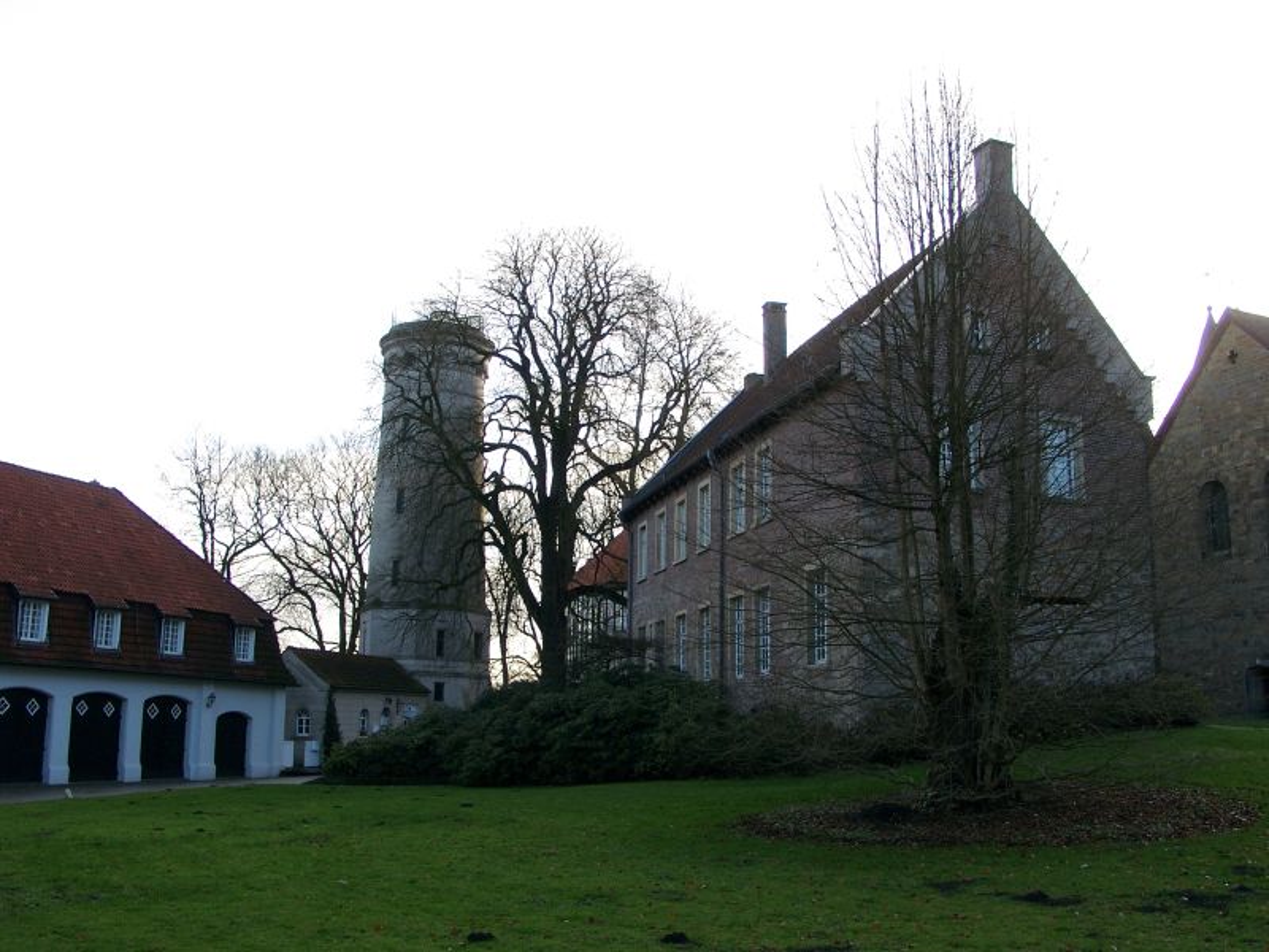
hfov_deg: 54.0
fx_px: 1246
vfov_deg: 41.8
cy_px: 476
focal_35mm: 34
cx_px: 634
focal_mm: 7.13
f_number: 2.8
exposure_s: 1/328
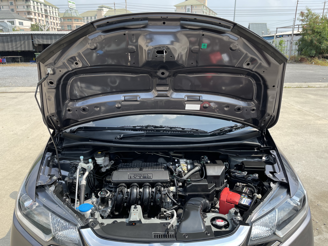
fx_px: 246
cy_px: 123
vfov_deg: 53.1
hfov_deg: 67.3
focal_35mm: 26
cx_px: 164
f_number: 1.6
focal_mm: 5.1
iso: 32
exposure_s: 1/1140
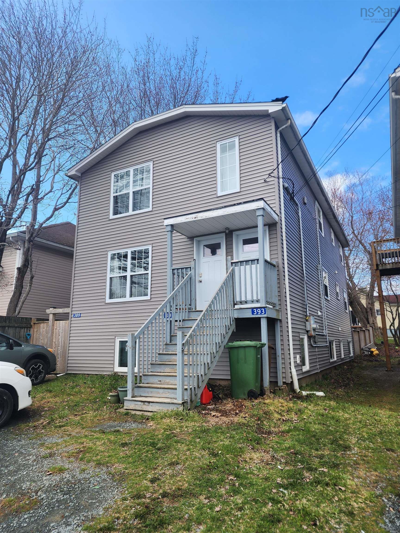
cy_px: 266
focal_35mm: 23
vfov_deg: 73.9
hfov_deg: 58.9
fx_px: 354
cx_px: 200
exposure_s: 1/437
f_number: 1.8
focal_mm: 6.4
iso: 12
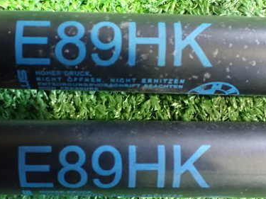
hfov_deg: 39.4
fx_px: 369
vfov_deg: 30.1
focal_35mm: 48
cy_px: 125
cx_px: 101
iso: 1600
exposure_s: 1/20
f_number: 2.3
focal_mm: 5.4
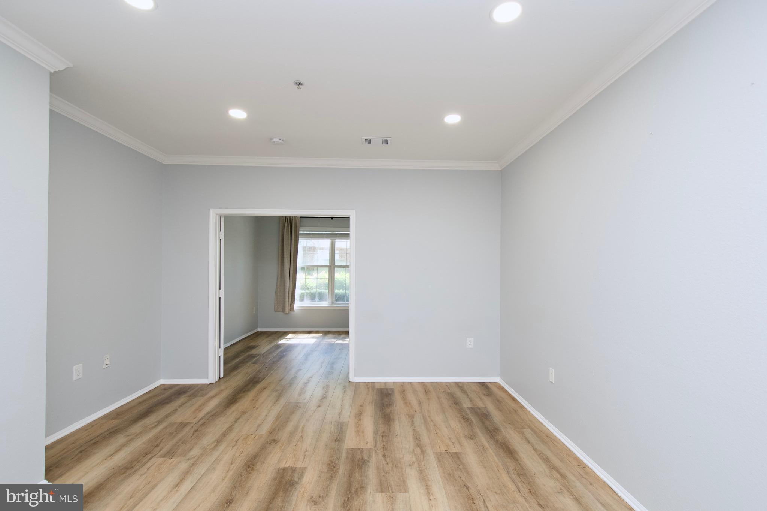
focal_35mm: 15
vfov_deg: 77.3
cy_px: 256
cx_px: 384
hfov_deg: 100.4
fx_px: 320
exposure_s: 1/30
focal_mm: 10
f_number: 7.1
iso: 320
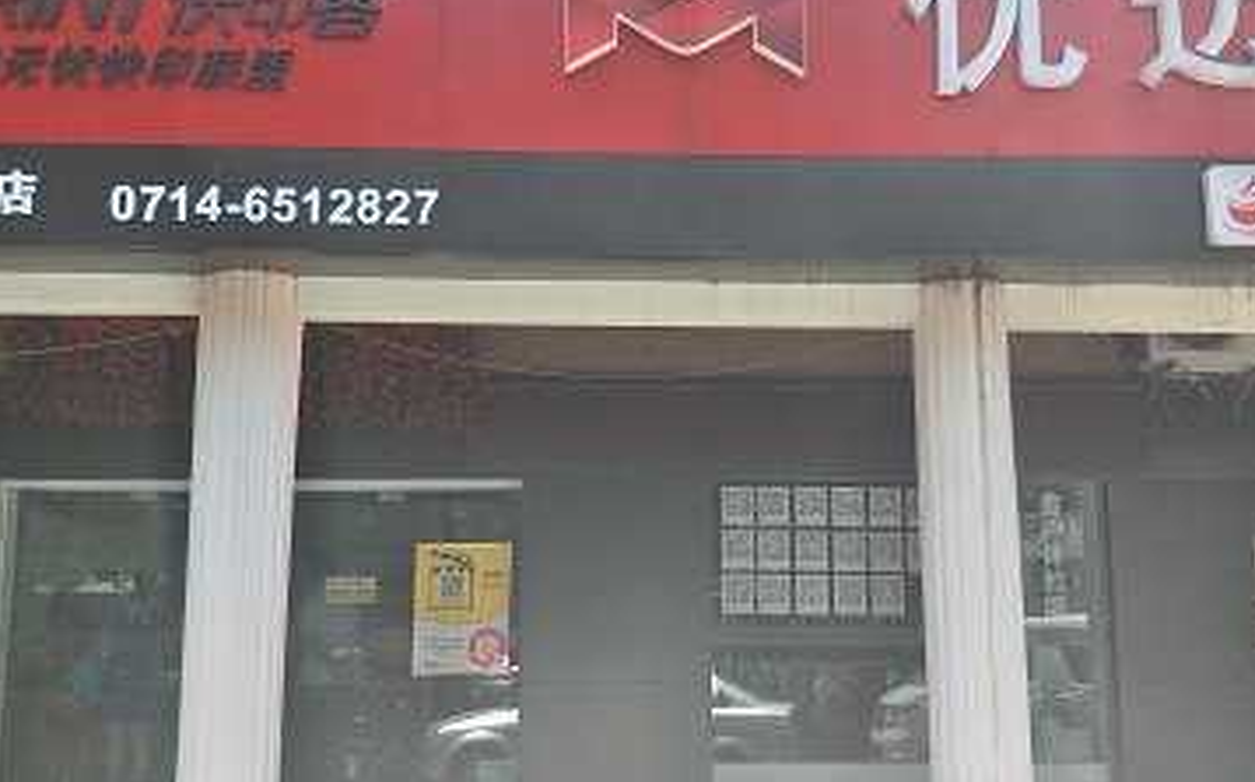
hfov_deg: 52.7
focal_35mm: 37
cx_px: 677
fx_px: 1264
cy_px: 382
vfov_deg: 34.4
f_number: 1.7
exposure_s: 1/599
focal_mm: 4.1
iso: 100
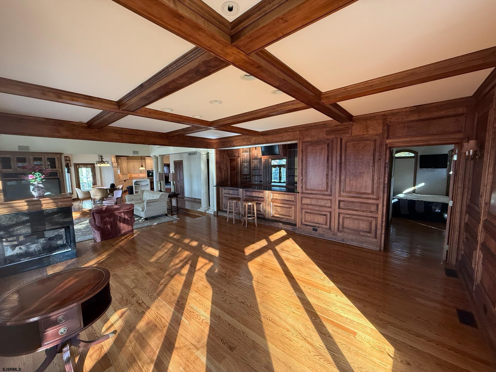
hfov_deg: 102.1
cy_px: 186
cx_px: 248
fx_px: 201
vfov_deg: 85.7
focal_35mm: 14
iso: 320
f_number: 2.2
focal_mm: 2.22
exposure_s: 1/87
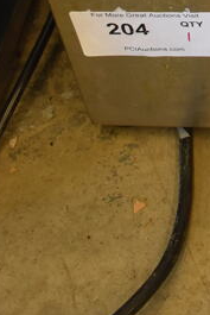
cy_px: -148
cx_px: 329
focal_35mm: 93
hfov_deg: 13.7
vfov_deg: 19.3
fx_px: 813
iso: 900
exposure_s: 1/125
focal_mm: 18
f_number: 3.5
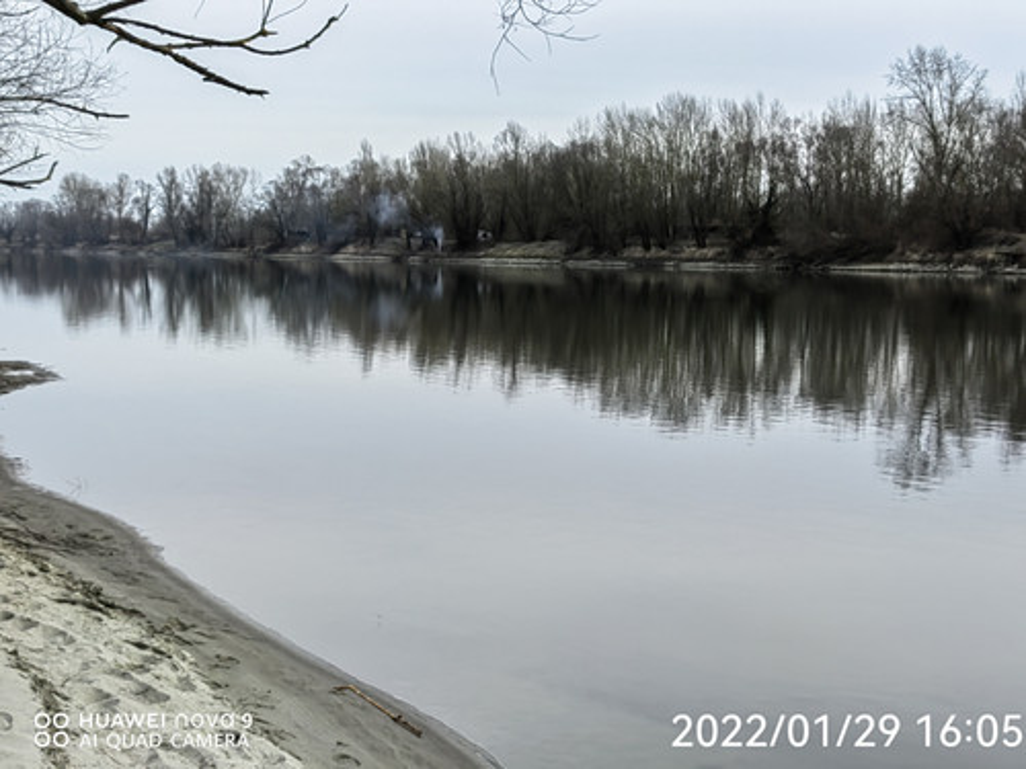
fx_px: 1512
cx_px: 513
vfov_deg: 28.6
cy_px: 384
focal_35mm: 51
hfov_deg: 37.5
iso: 50
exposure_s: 1/370
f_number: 1.9
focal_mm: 5.52
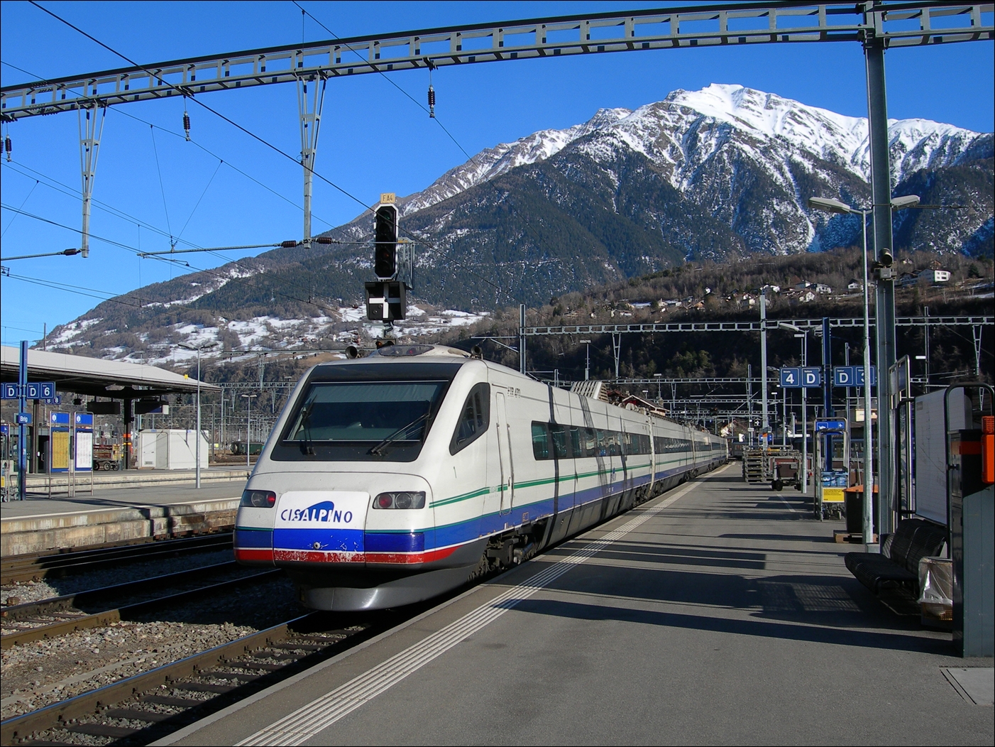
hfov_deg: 49.0
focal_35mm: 38
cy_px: 374
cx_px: 498
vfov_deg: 37.7
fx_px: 1092
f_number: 4.8
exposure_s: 1/633
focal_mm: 7.8
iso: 50
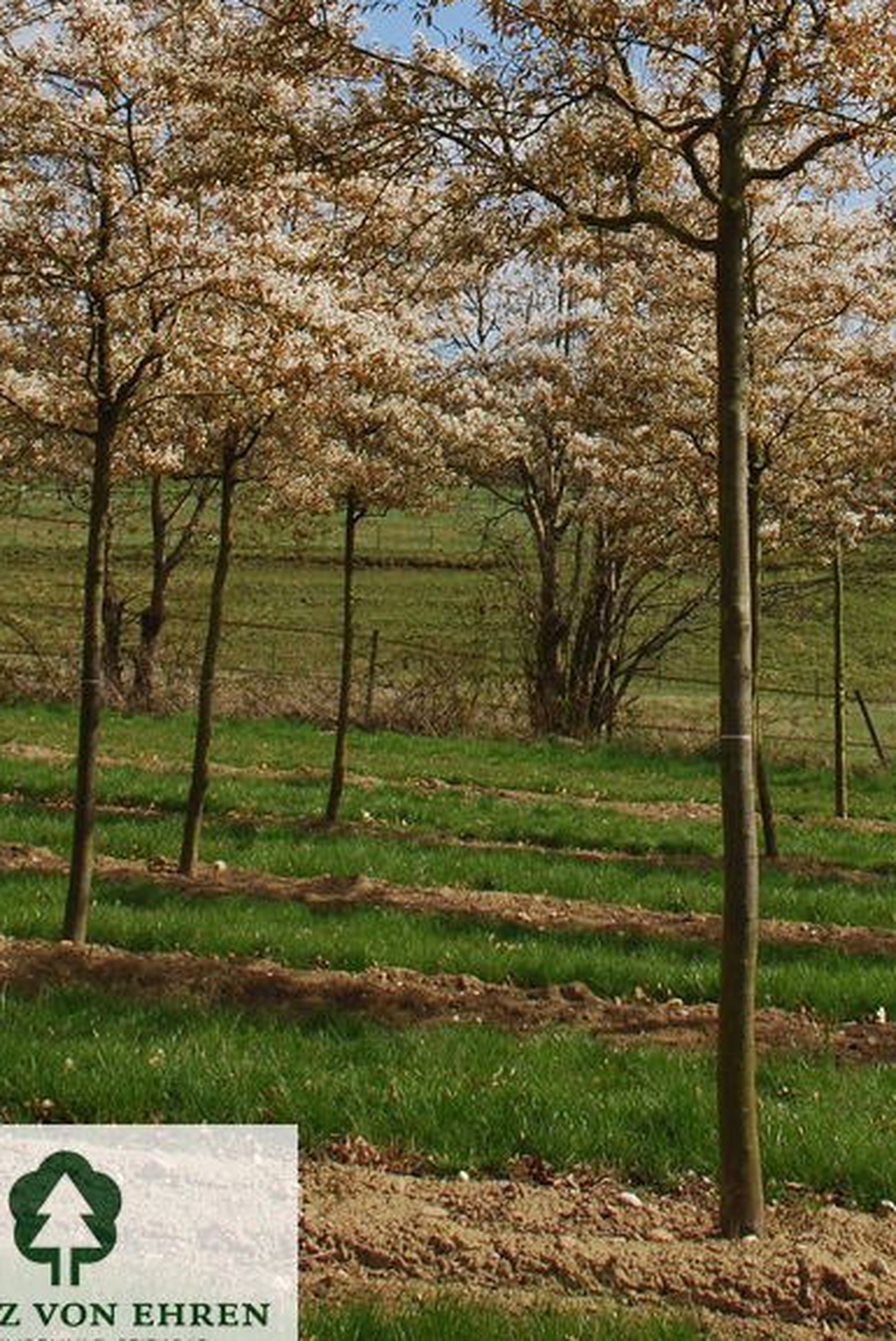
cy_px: 9
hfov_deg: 18.0
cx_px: 744
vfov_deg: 25.7
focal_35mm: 75
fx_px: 2795
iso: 200
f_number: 10
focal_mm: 24
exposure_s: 1/250
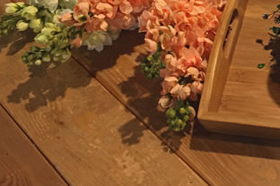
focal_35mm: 69
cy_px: -23
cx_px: 286
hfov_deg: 27.4
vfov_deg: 18.9
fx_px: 537
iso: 250
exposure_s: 1/33
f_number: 2.2
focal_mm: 4.15
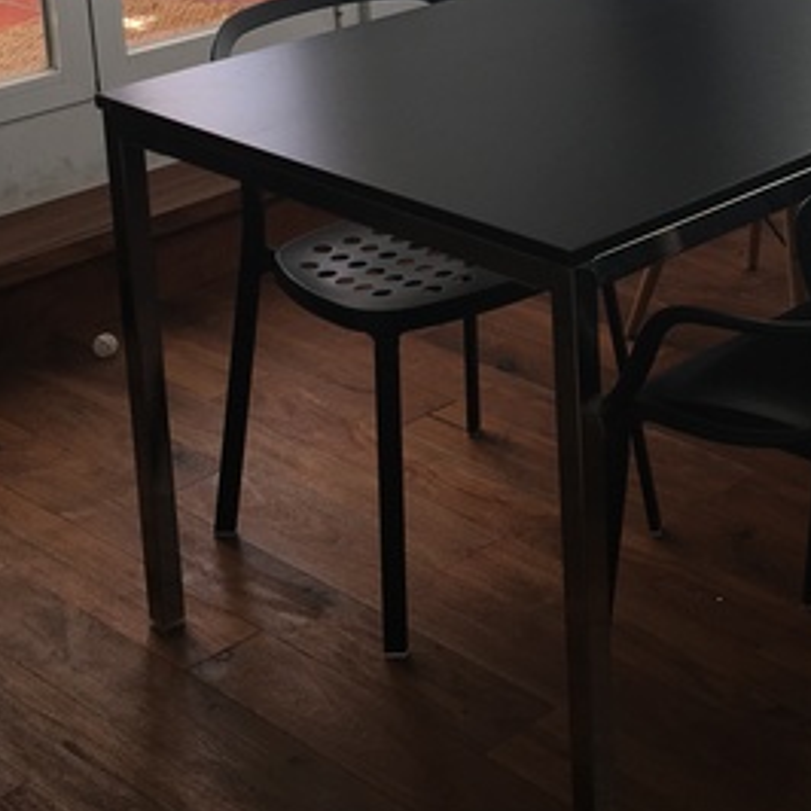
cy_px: 40
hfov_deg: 21.9
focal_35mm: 77
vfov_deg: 21.8
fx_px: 2041
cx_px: 756
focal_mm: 4.15
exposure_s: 1/122
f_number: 2.2
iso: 25
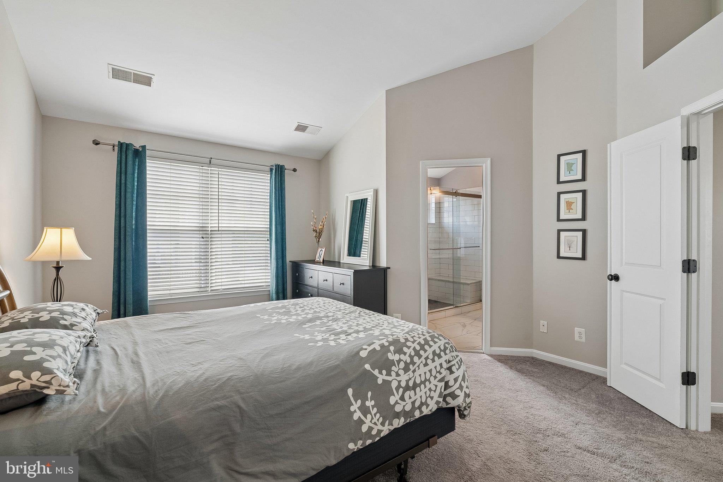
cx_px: 362
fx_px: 321
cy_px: 241
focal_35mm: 16
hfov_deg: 96.7
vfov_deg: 73.7
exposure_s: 1/20
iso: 400
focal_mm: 16
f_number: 8
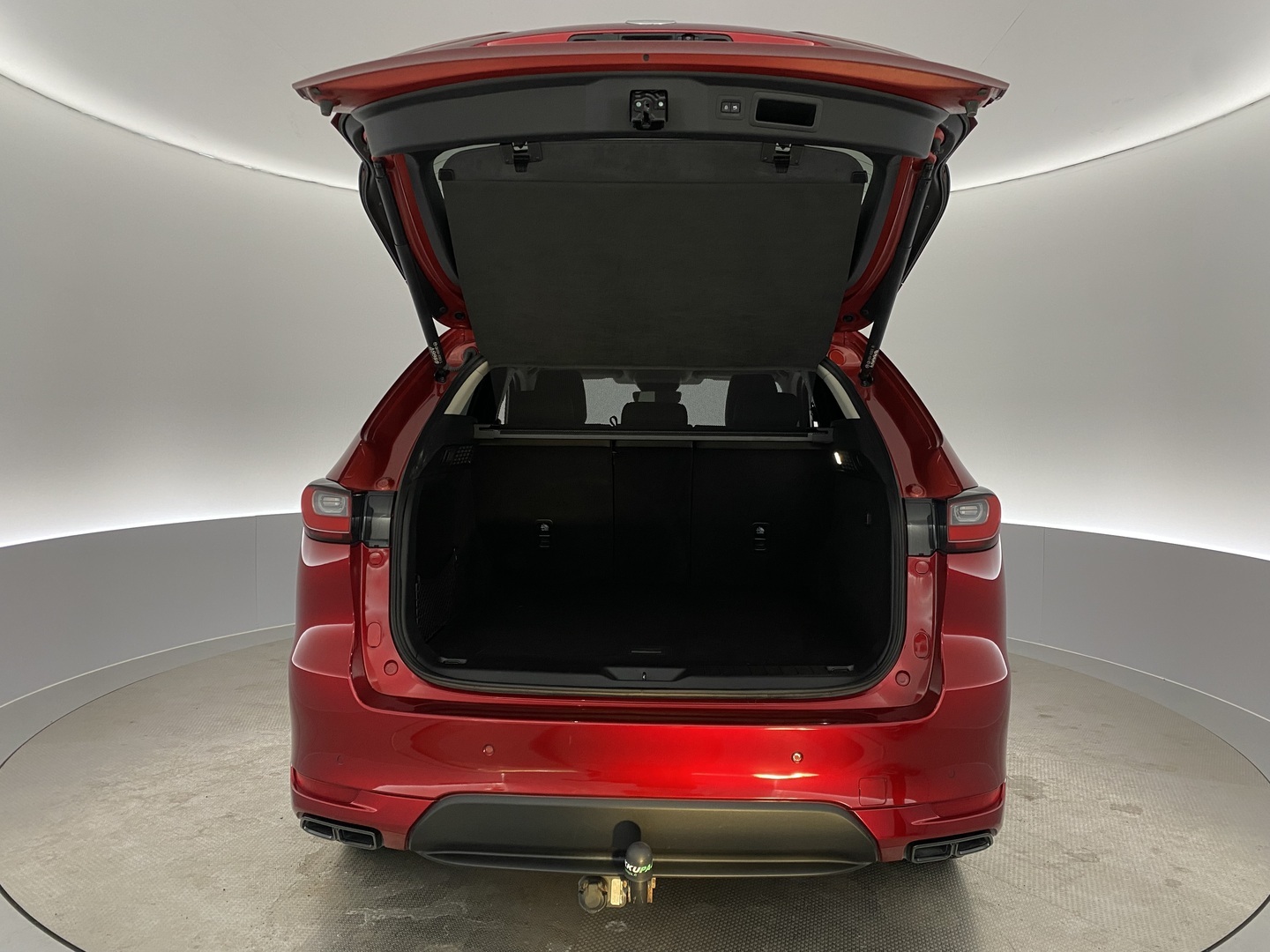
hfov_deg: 67.3
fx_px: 954
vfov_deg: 53.1
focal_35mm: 26
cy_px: 476
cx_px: 635
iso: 125
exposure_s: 1/73
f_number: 1.8
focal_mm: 4.25
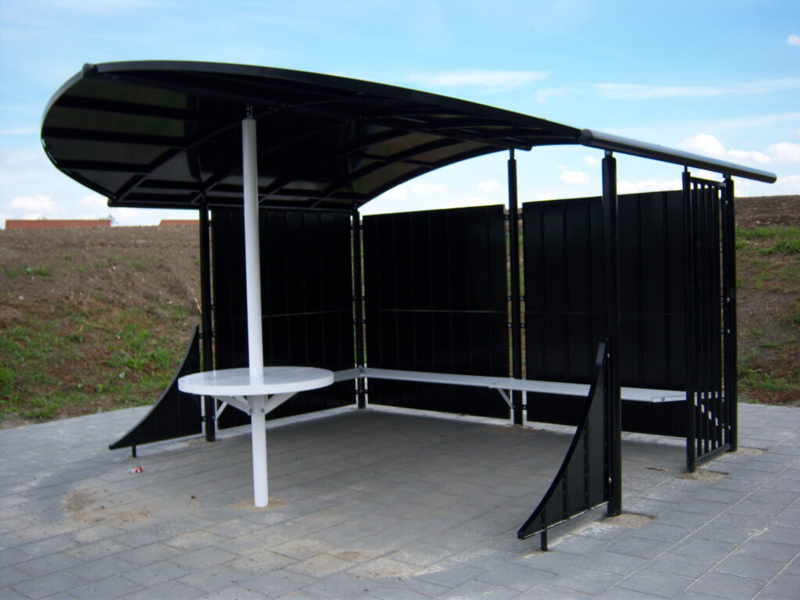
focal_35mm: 36
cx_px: 400
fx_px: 832
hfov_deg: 51.4
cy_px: 300
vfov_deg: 39.7
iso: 80
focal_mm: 7.5
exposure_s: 1/800
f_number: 2.8
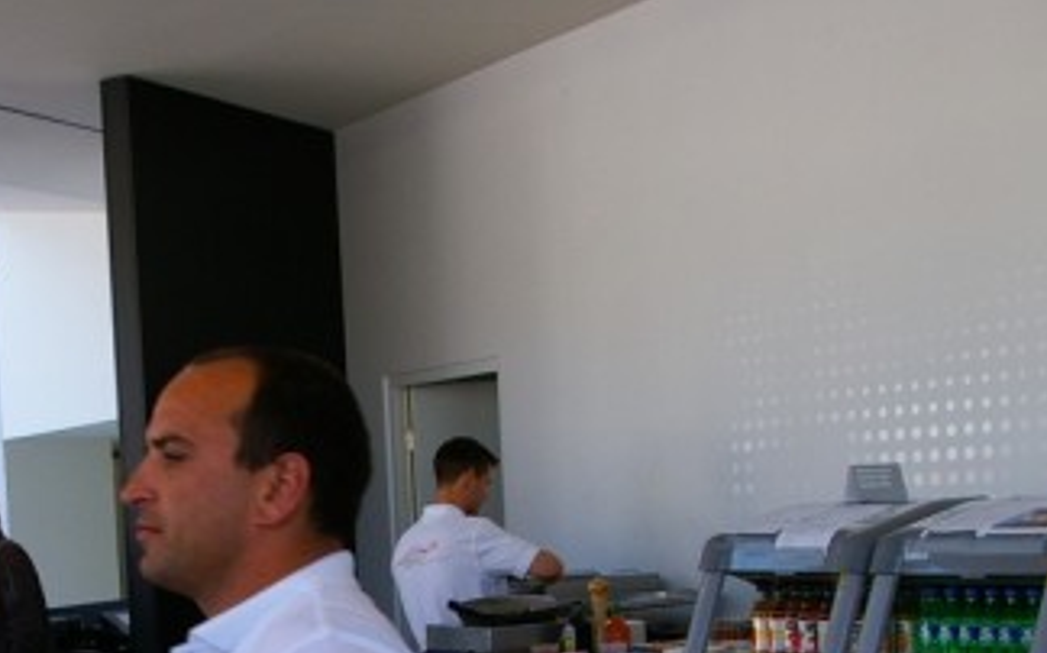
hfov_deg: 29.3
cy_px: 651
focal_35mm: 68
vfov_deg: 18.6
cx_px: 168
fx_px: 1939
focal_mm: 18
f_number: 5.6
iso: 200
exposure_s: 1/125
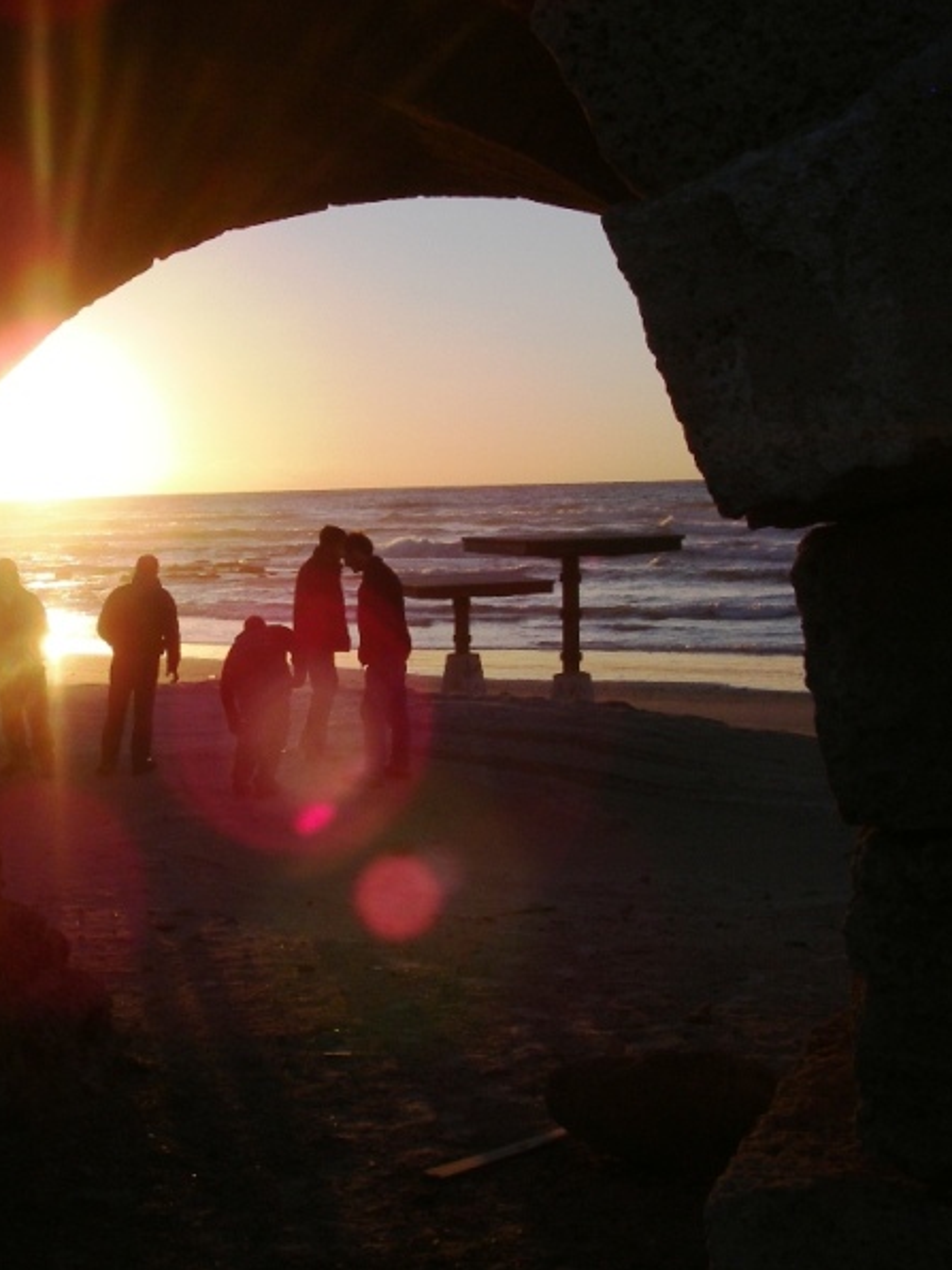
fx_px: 1870
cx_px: 215
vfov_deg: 37.5
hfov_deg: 28.1
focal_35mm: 51
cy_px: 635
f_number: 6.6
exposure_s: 1/250
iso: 80
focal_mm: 6.3
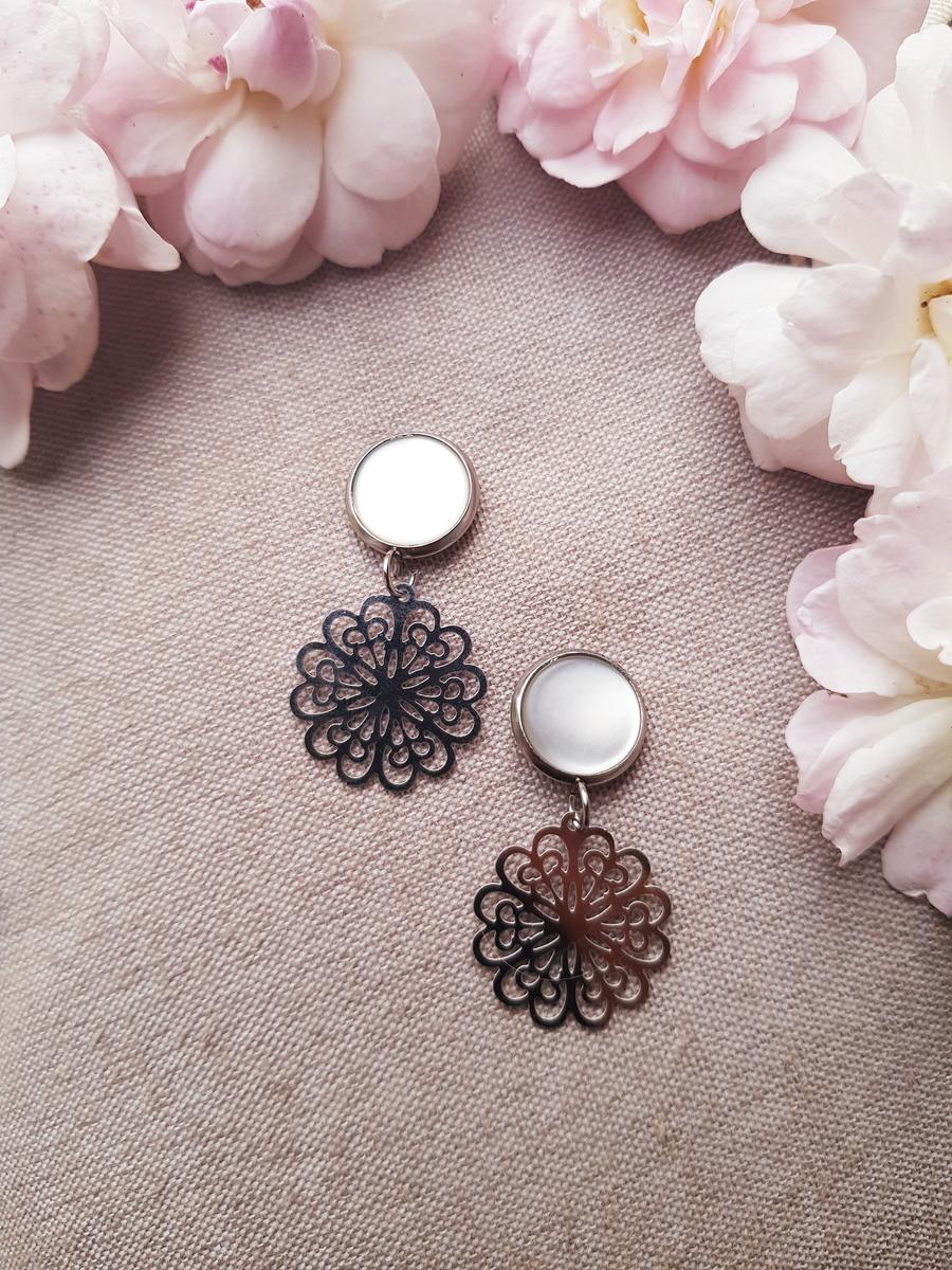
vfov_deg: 67.3
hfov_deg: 53.1
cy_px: 635
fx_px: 953
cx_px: 476
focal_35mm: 26
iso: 40
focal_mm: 4.2
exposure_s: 1/534
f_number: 1.7
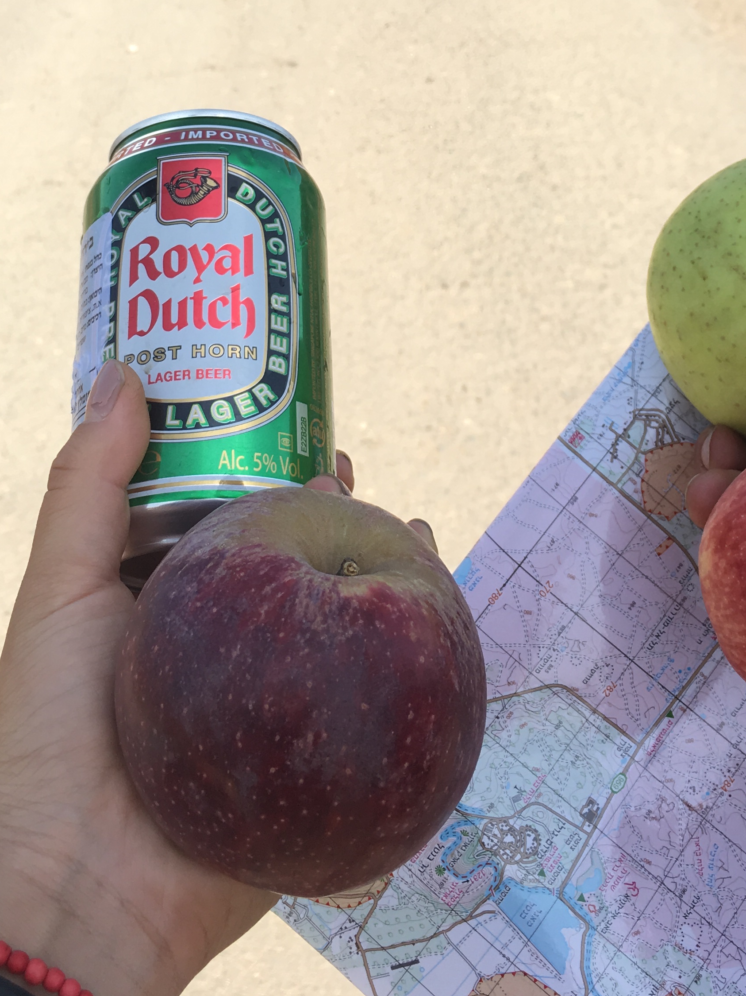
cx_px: 417
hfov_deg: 28.0
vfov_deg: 34.9
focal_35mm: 52
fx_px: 1495
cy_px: 111
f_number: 2.2
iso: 25
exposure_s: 1/605
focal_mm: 4.15
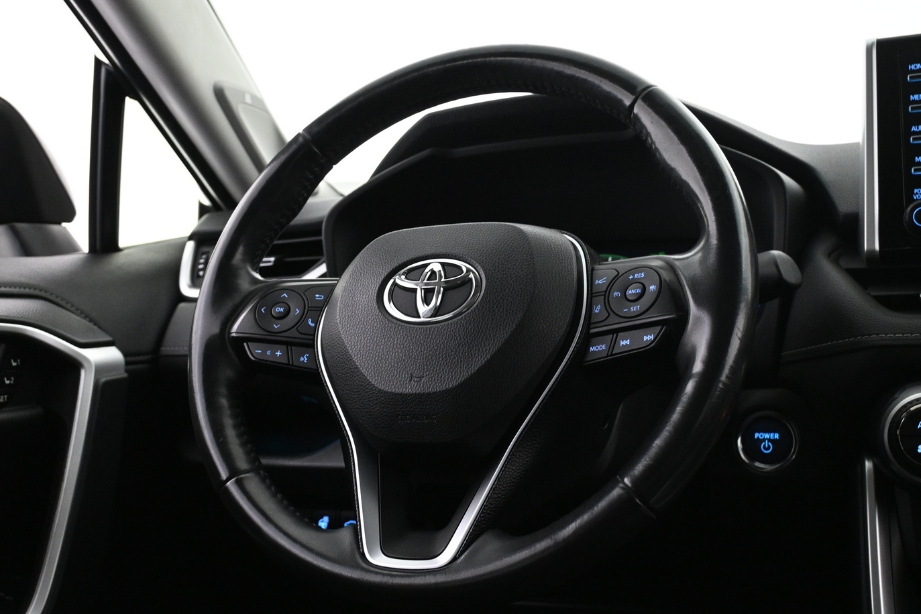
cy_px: 302
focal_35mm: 46
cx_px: 439
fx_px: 1177
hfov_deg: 42.7
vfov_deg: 29.3
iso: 1600
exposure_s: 1/25
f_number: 4.5
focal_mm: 26
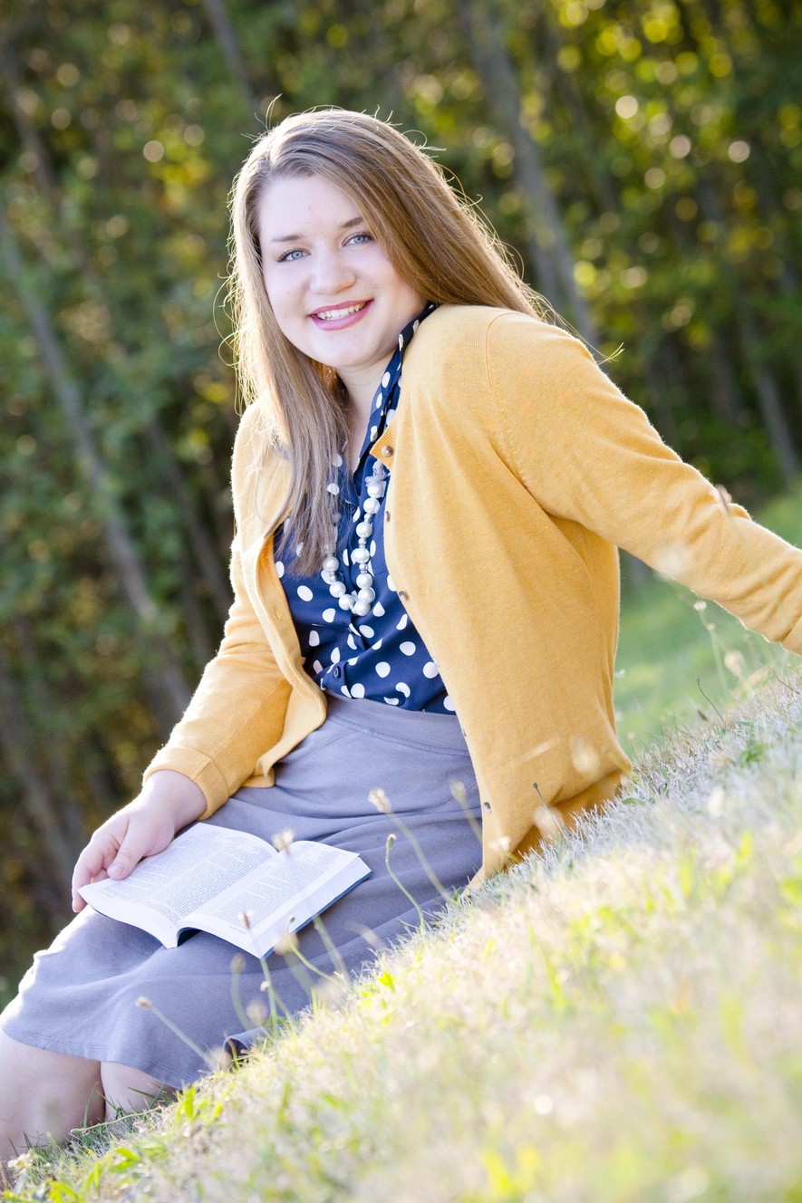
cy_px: 602
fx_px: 5264
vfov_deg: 13.0
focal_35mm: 158
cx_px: 401
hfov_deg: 8.7
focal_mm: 105
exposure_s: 1/250
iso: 320
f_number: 4.5
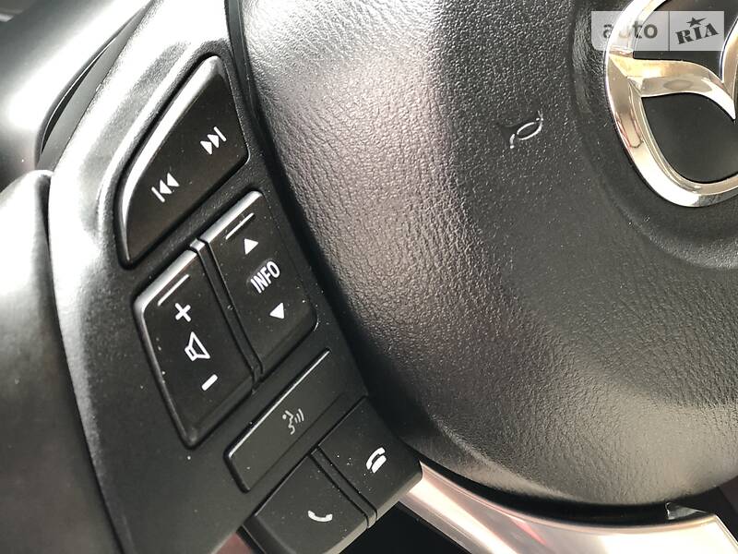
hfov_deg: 33.8
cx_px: 369
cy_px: 277
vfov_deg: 25.7
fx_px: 1215
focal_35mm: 57
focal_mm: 6.6
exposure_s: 1/30
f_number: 2.8
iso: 200
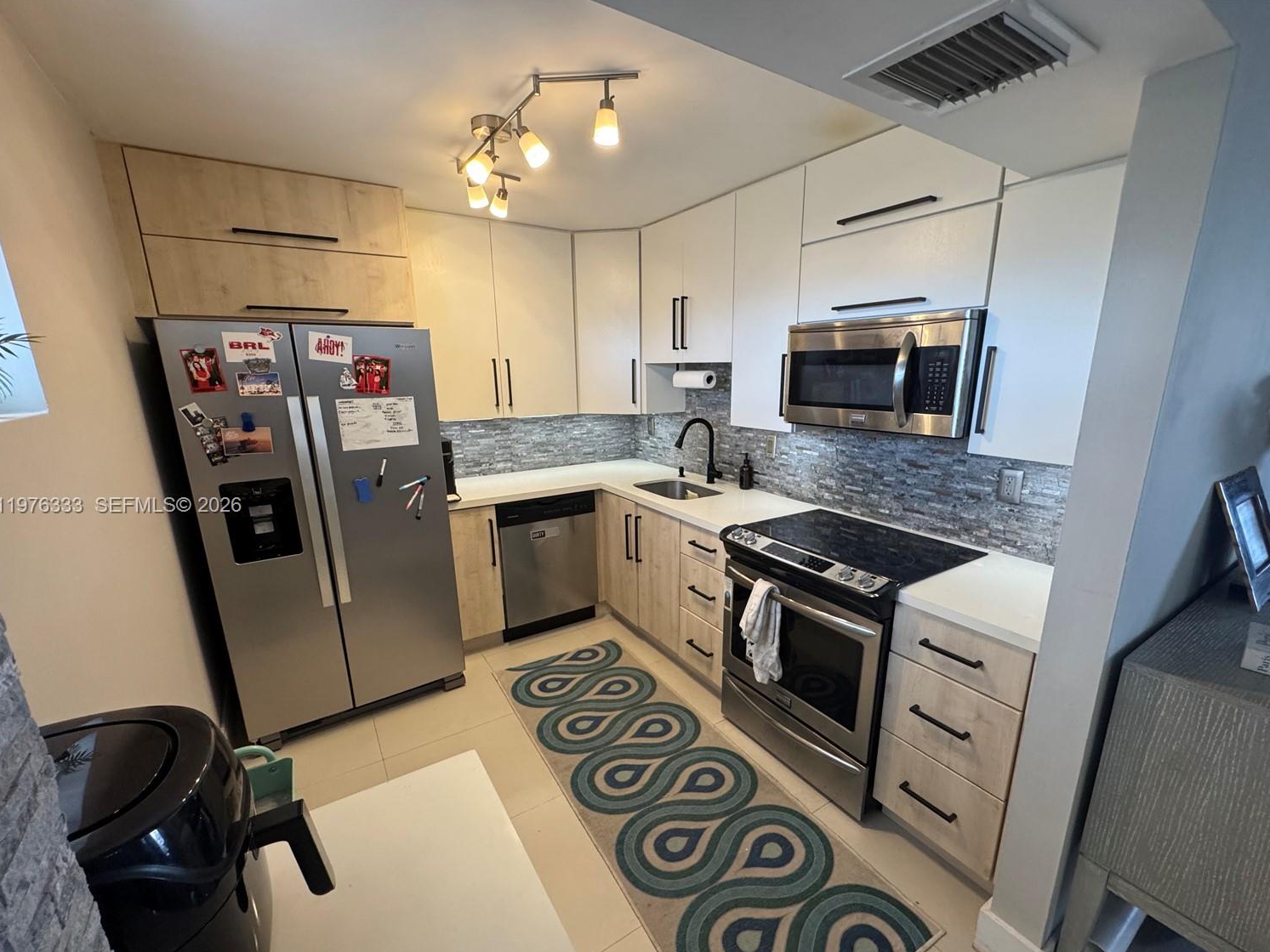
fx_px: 550
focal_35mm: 15
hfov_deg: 98.1
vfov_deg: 81.7
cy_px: 507
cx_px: 658
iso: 320
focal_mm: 2.22
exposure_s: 1/120
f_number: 2.2
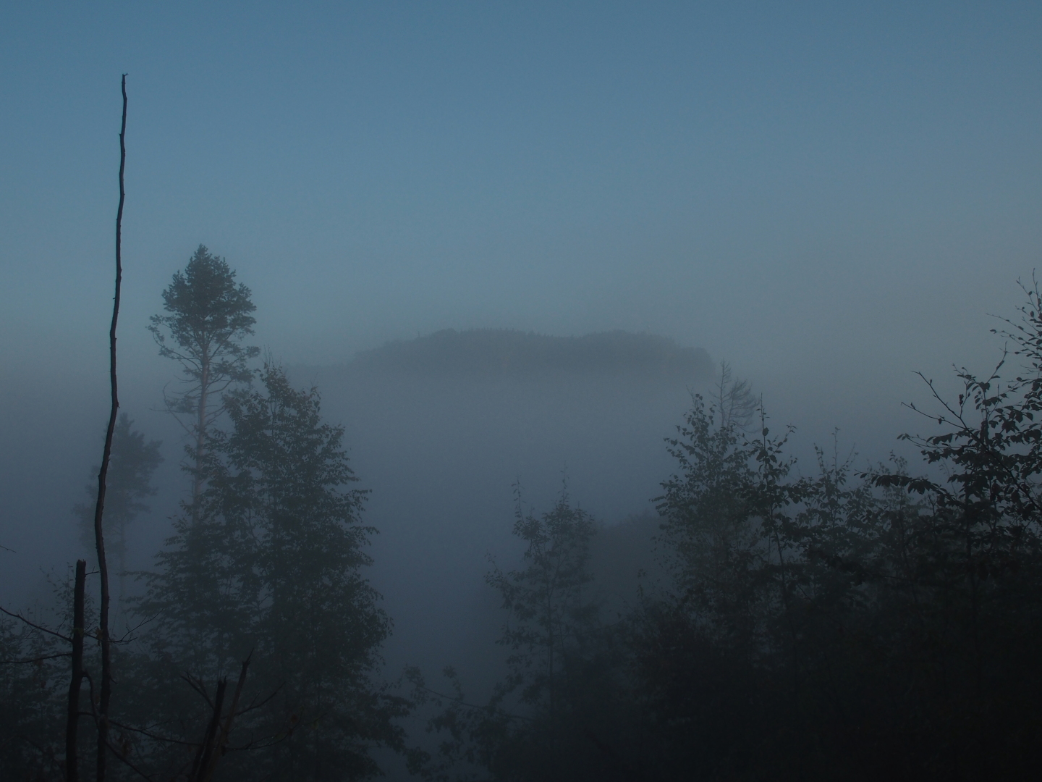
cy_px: 391
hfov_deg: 41.2
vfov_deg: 31.5
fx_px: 1385
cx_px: 521
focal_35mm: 46
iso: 100
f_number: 3.5
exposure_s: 1/640
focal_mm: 9.8
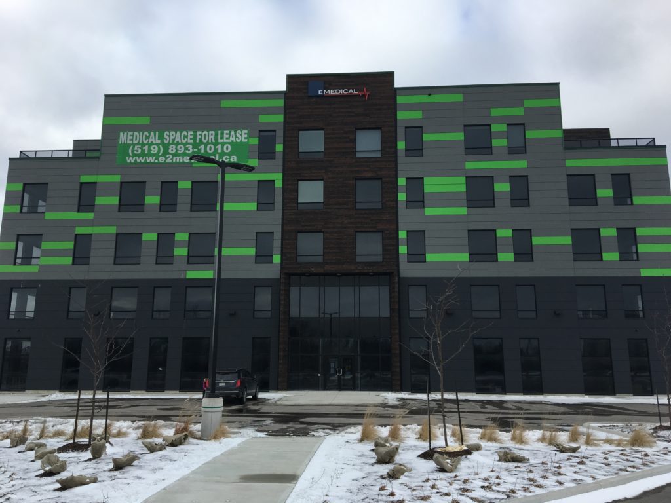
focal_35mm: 29
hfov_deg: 61.7
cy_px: 252
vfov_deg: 48.2
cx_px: 336
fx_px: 562
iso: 25
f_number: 2.2
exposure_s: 1/641
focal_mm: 4.15
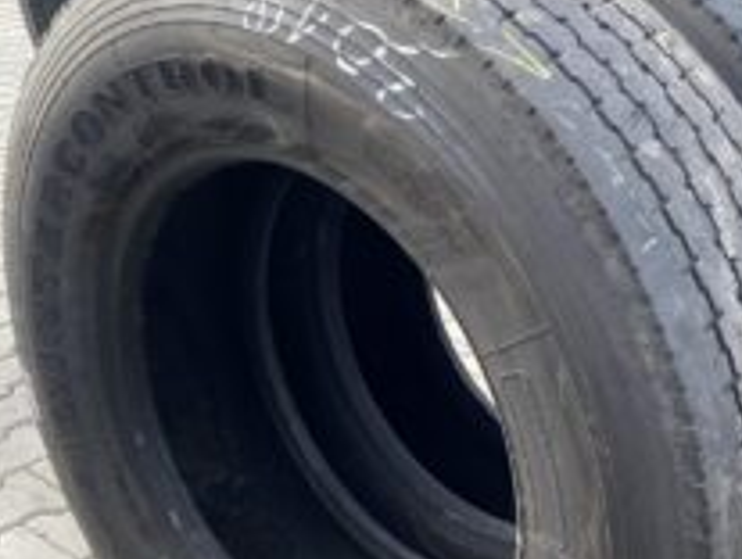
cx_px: 470
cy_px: 378
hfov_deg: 35.3
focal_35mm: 54
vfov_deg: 26.9
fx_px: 1160
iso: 32
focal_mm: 4.25
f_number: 1.8
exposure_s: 1/373
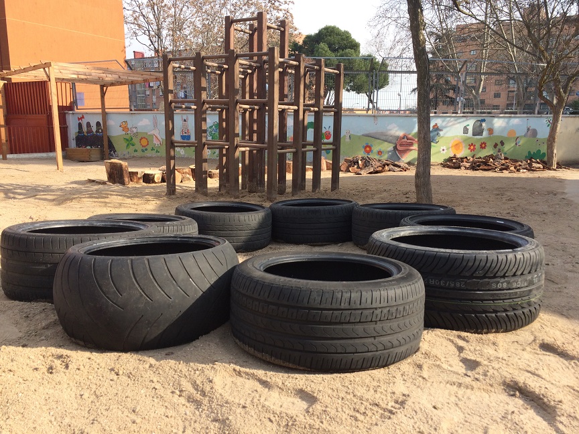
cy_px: 217
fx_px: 485
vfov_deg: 48.2
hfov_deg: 61.7
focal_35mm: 29
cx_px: 290
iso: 32
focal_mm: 4.15
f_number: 2.2
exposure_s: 1/805
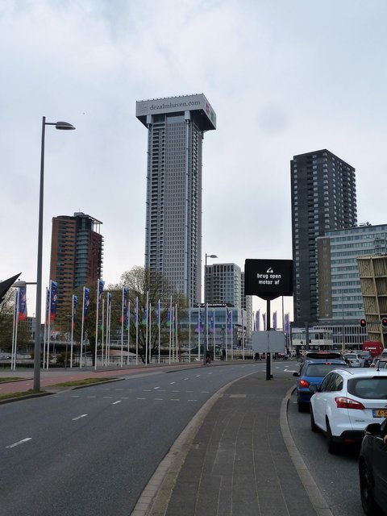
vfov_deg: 50.1
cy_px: 258
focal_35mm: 37
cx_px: 194
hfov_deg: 38.7
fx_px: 552
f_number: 5
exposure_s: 1/500
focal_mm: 6.1
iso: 125
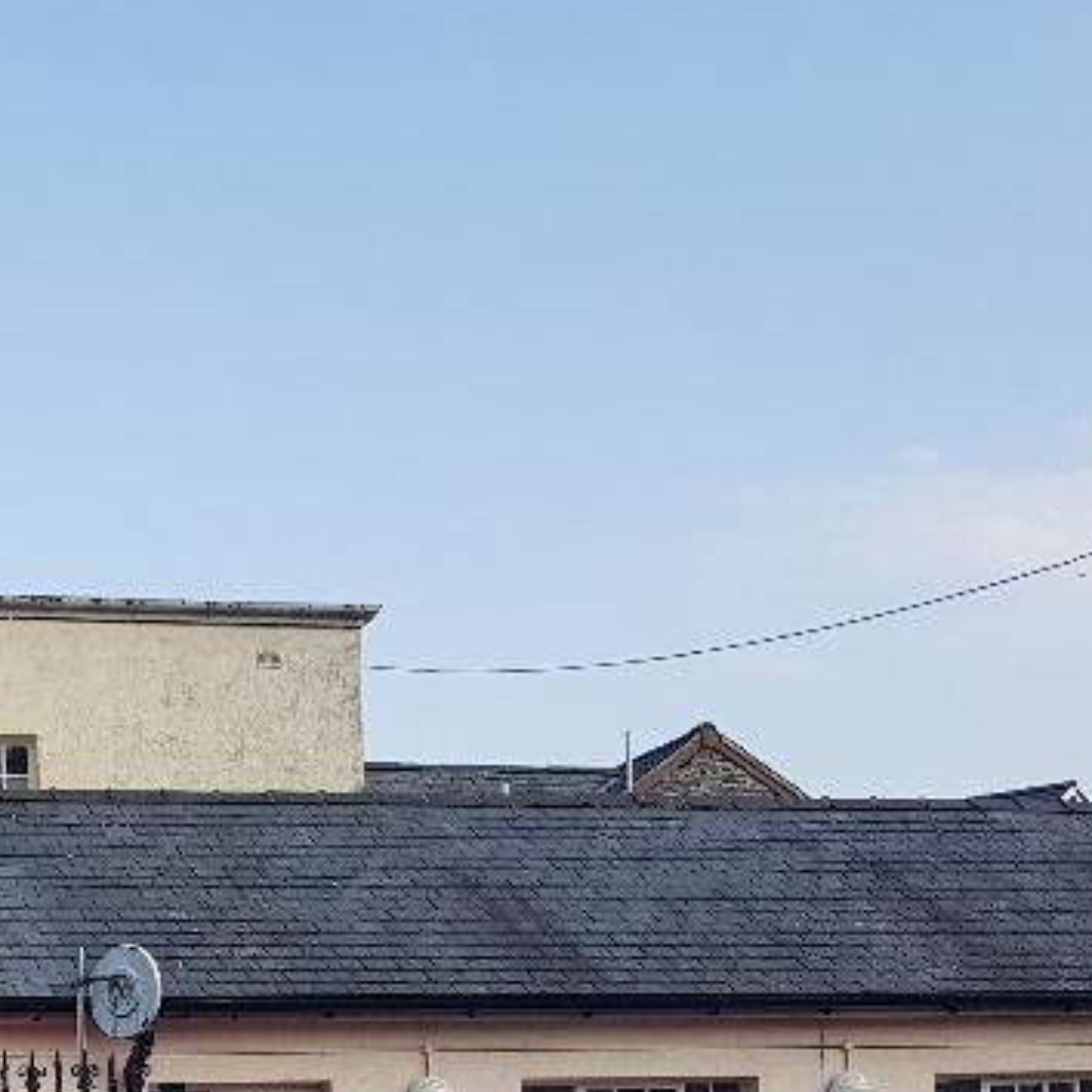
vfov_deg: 25.3
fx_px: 2320
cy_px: 1070
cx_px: 111
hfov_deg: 25.7
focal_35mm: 65
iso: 40
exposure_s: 1/936
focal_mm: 4.2
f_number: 1.7
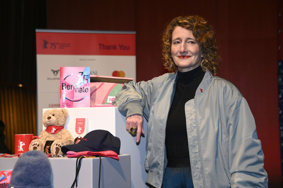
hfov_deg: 23.4
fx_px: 683
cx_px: 140
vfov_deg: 15.7
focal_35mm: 87
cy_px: 94
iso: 500
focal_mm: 85
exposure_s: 1/80
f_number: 5
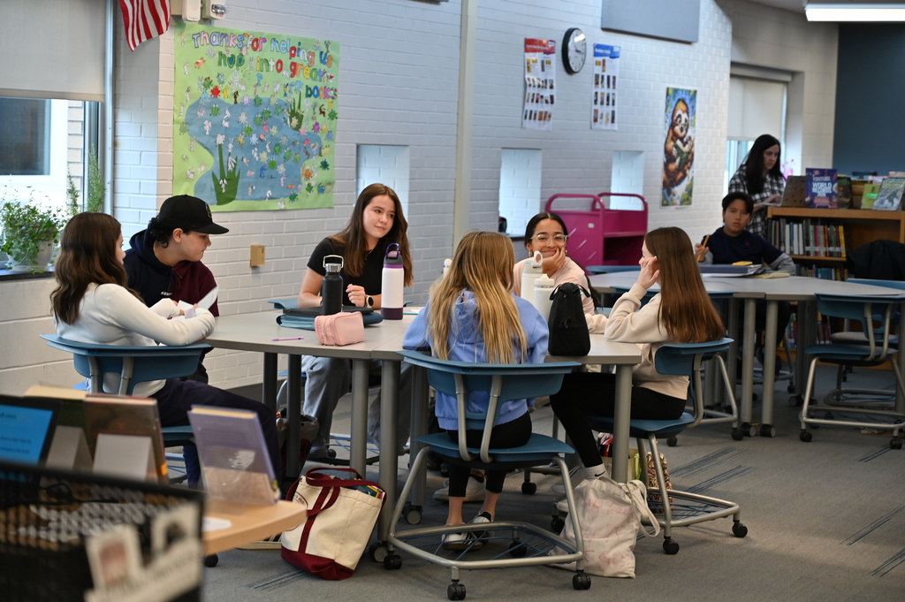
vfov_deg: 19.4
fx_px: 1758
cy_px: 301
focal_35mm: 70
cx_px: 452
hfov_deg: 28.9
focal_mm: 70
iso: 560
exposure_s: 1/125
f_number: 4
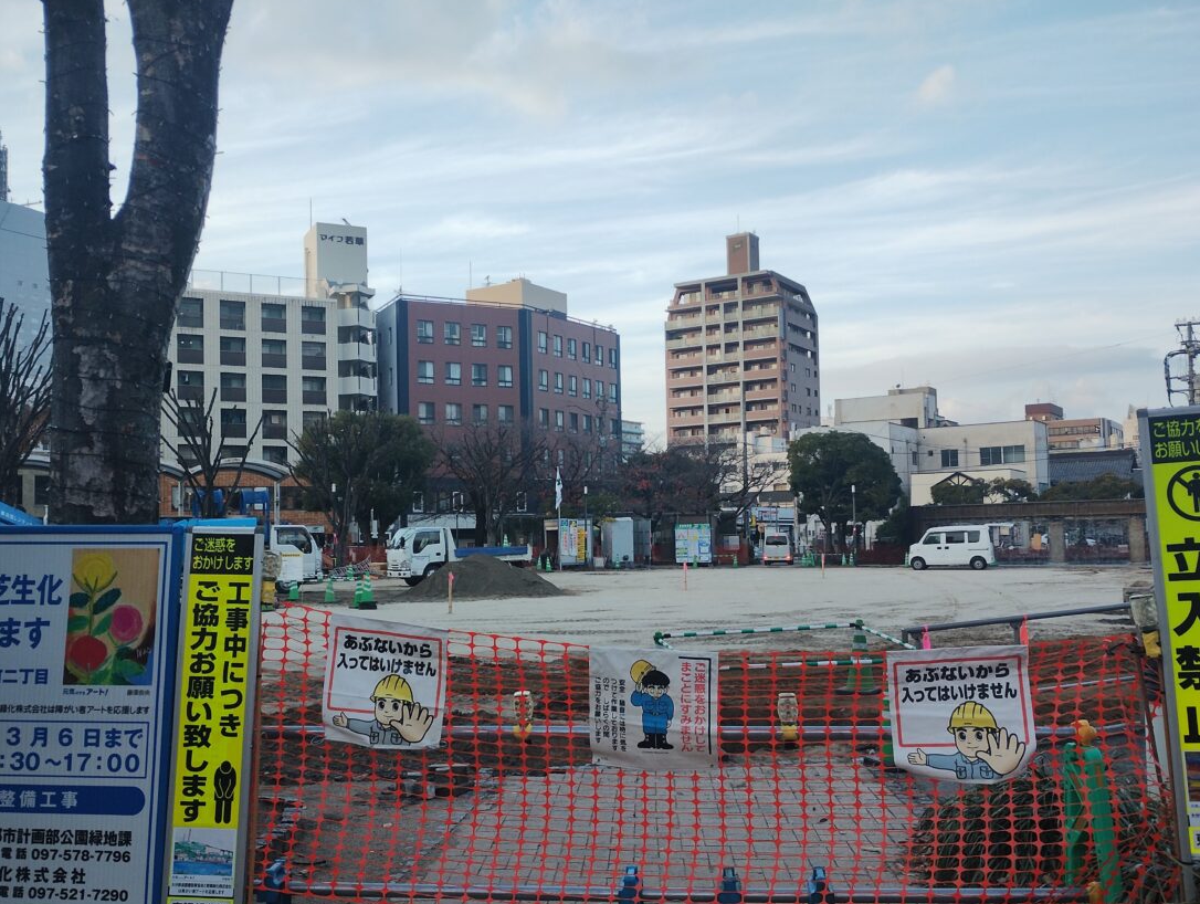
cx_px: 581
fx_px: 1146
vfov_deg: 43.0
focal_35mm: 33
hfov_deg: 55.3
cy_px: 488
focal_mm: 4.27
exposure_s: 1/148
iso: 100
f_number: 1.8
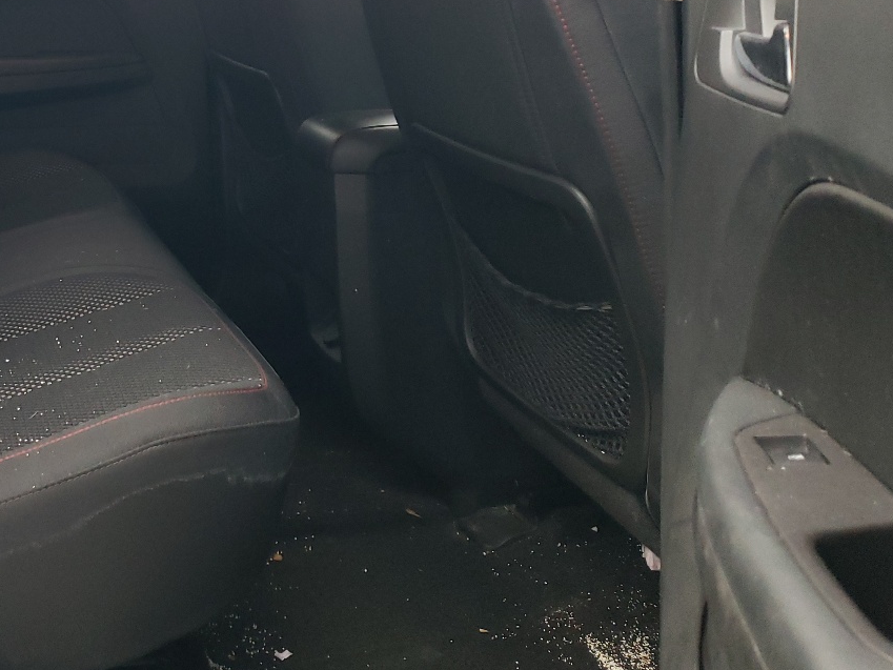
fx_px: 1264
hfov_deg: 37.2
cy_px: 77
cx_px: 149
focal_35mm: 49
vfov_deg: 28.6
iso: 208
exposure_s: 1/60.2
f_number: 1.5
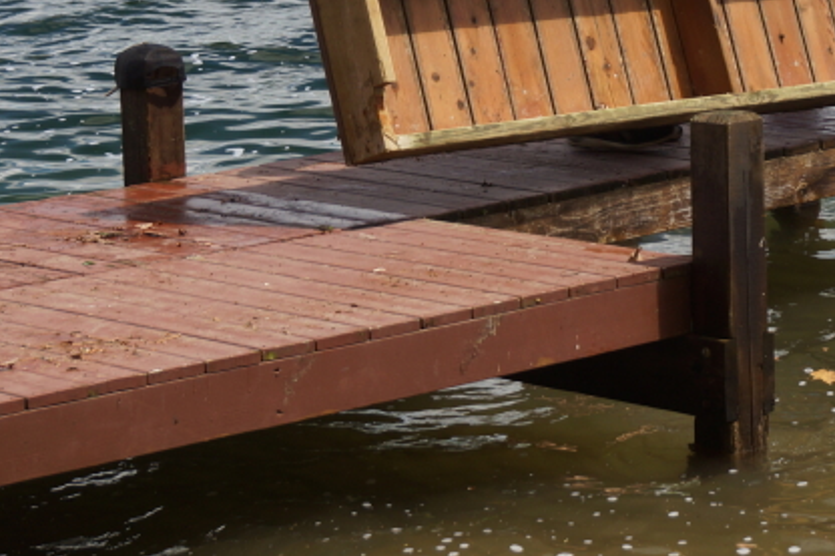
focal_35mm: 162
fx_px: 3760
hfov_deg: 12.6
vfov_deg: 8.4
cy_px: -10
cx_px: 682
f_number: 5.6
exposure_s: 1/125
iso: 100
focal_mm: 45
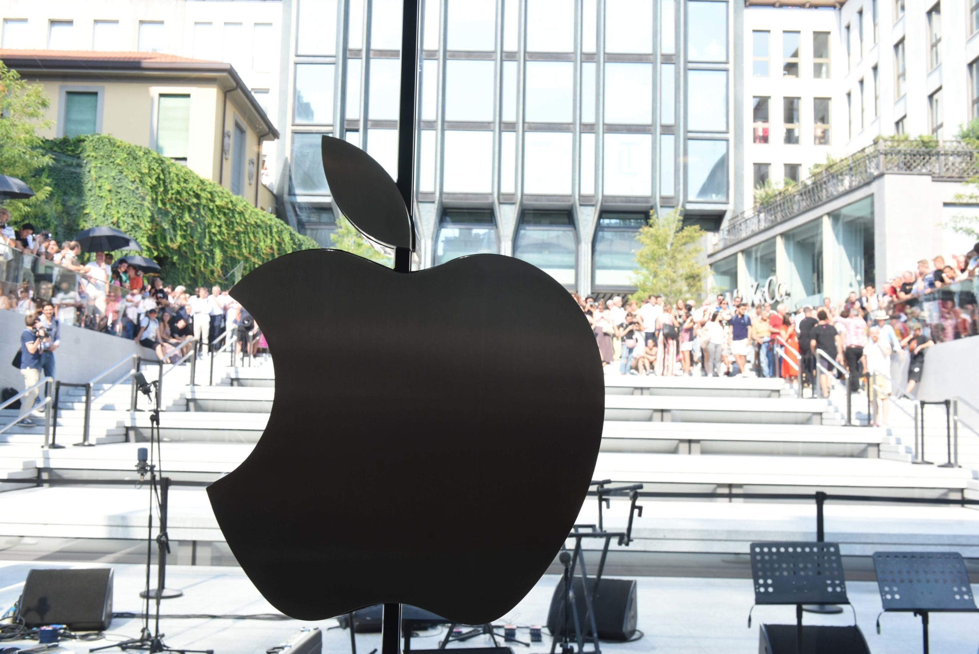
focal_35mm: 38
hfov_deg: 50.7
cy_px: 327
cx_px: 490
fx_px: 1034
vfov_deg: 35.1
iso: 800
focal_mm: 38
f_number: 9
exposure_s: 1/320
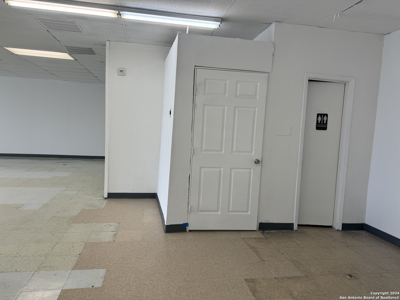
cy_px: 150
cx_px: 200
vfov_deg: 56.8
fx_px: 277
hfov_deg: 71.6
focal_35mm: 24
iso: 50
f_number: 1.78
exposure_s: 1/121
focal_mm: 6.76
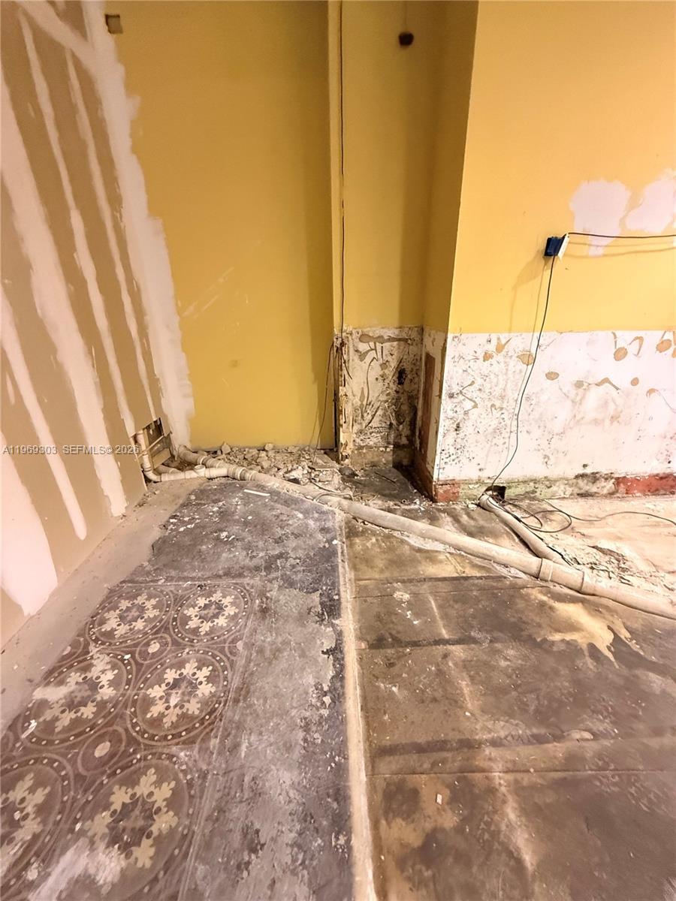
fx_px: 365
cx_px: 338
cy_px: 450
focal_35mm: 14
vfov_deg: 102.1
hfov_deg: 85.7
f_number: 2.2
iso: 640
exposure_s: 1/60
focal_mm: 2.22
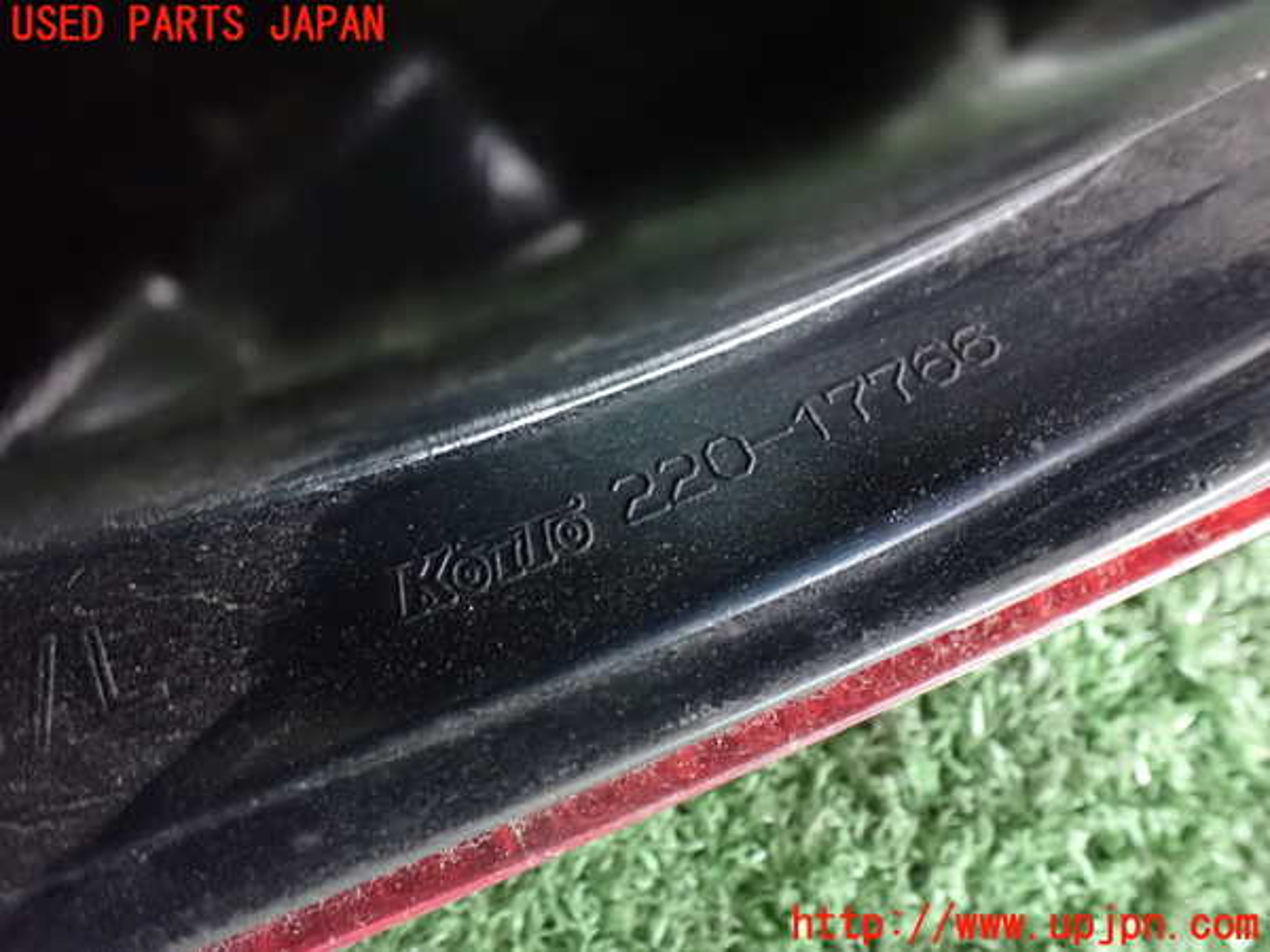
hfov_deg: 60.0
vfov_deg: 46.8
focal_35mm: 30
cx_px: 635
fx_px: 1101
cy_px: 476
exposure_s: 1/10
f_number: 2.3
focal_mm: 5.4
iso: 1600
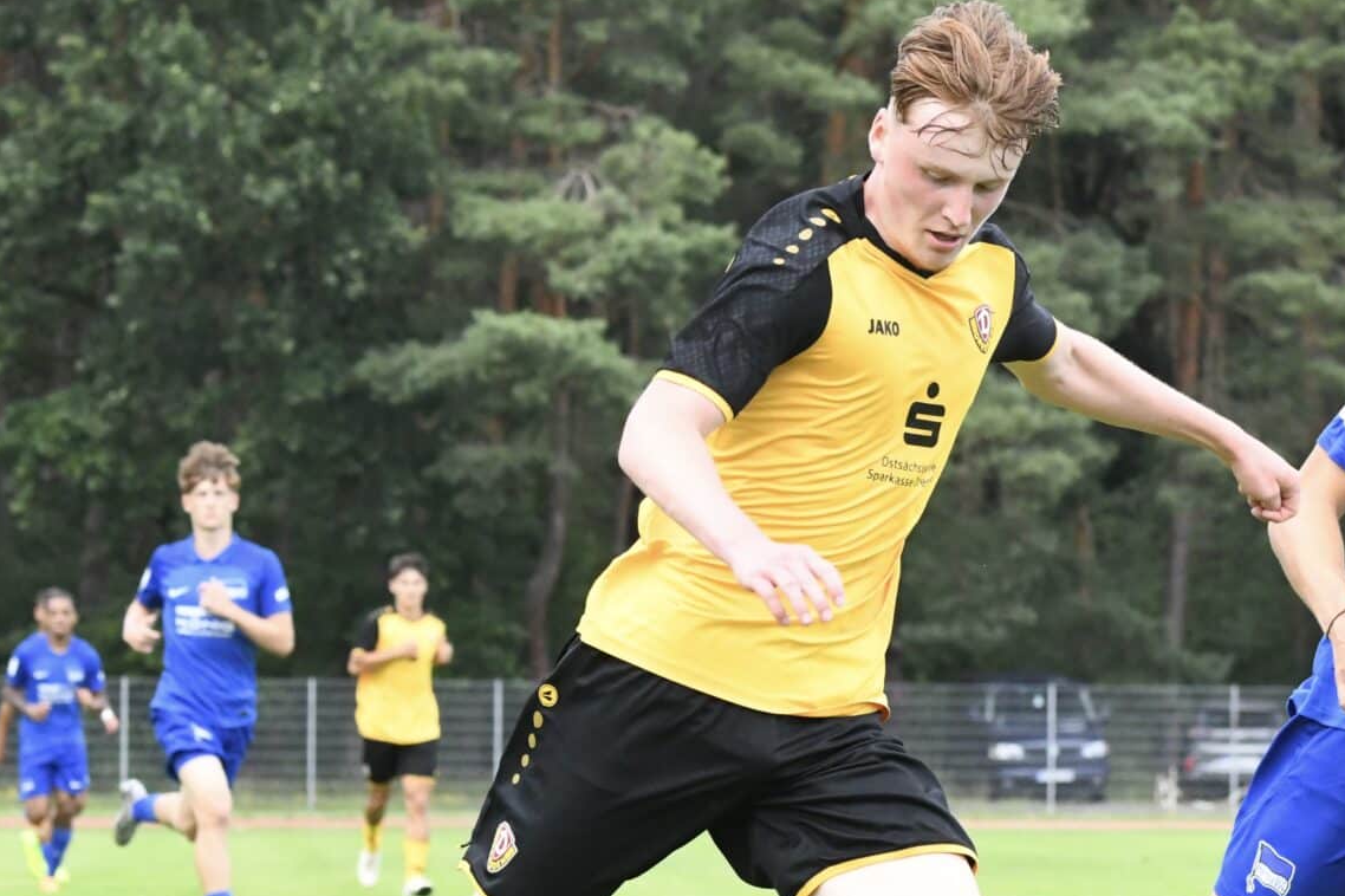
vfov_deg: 6.3
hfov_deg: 9.5
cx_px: 1187
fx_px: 8067
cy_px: 746
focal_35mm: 216
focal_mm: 120
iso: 4000
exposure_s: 1/1600
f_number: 8
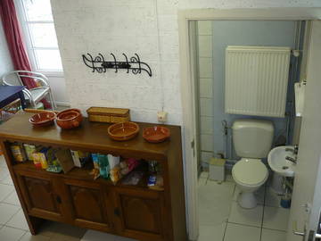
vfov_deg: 40.7
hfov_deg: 52.6
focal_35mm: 35
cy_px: 120
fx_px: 325
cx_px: 160
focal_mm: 5.8
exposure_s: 1/30
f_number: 2.8
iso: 100
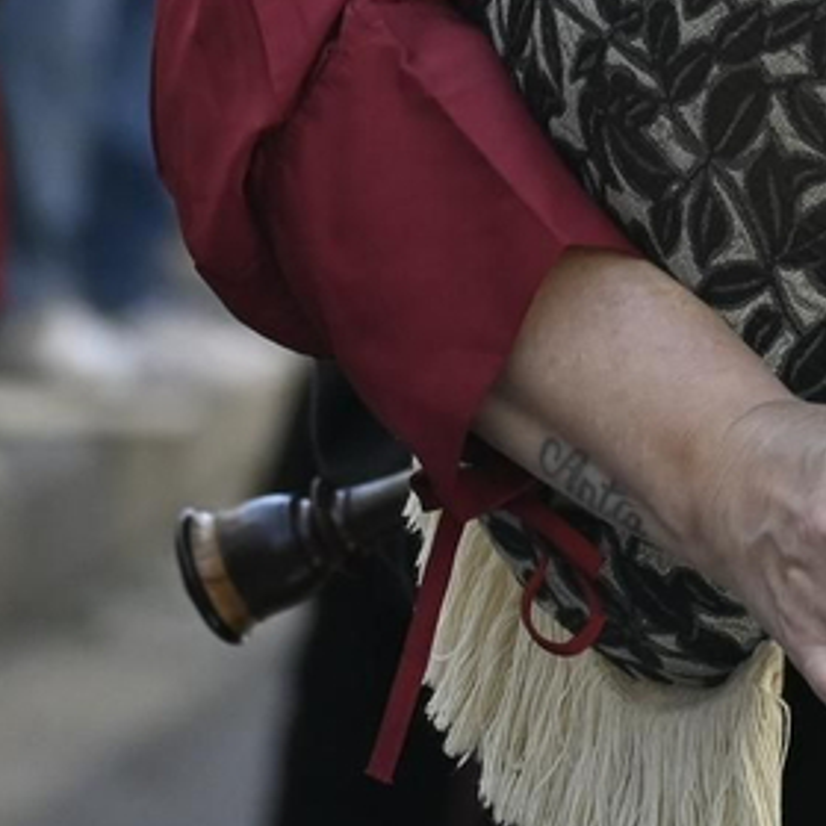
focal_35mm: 1167
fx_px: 31505
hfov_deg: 1.5
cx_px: 1419
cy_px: -628
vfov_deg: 1.5
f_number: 5.6
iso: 320
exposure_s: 1/400
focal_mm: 160
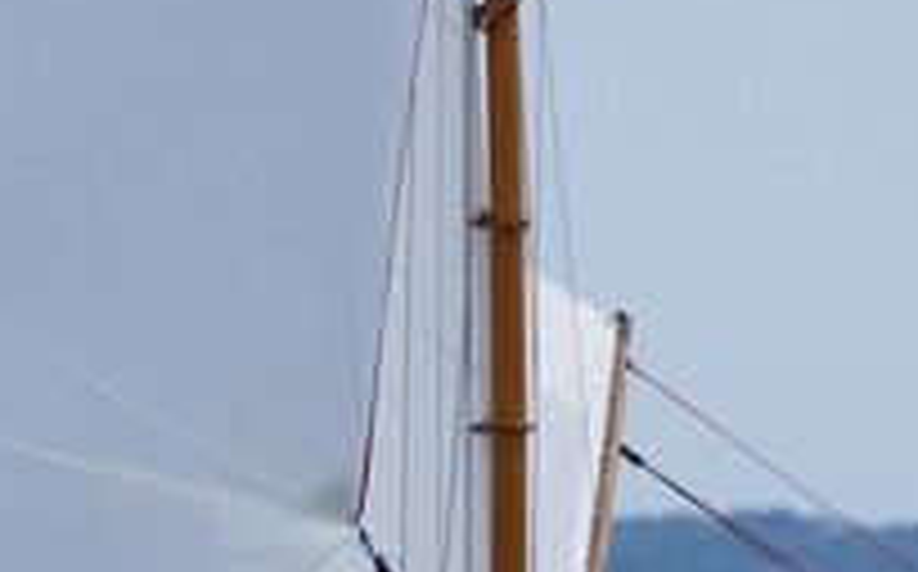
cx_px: 374
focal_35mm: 1146
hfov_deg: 1.8
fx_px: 28640
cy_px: 520
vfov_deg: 1.1
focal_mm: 191
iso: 160
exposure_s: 1/1250
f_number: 5.6
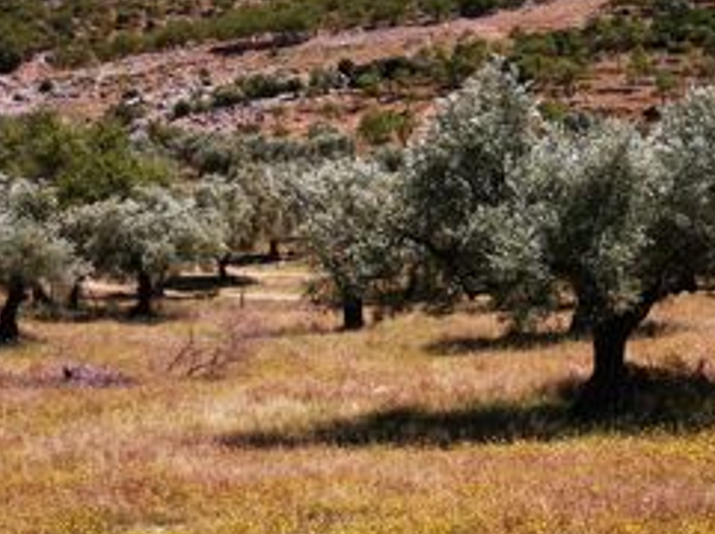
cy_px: 317
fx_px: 1629
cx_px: 500
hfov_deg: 24.6
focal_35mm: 79
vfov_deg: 18.6
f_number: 1.8
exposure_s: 1/1984
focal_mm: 5.58
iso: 50
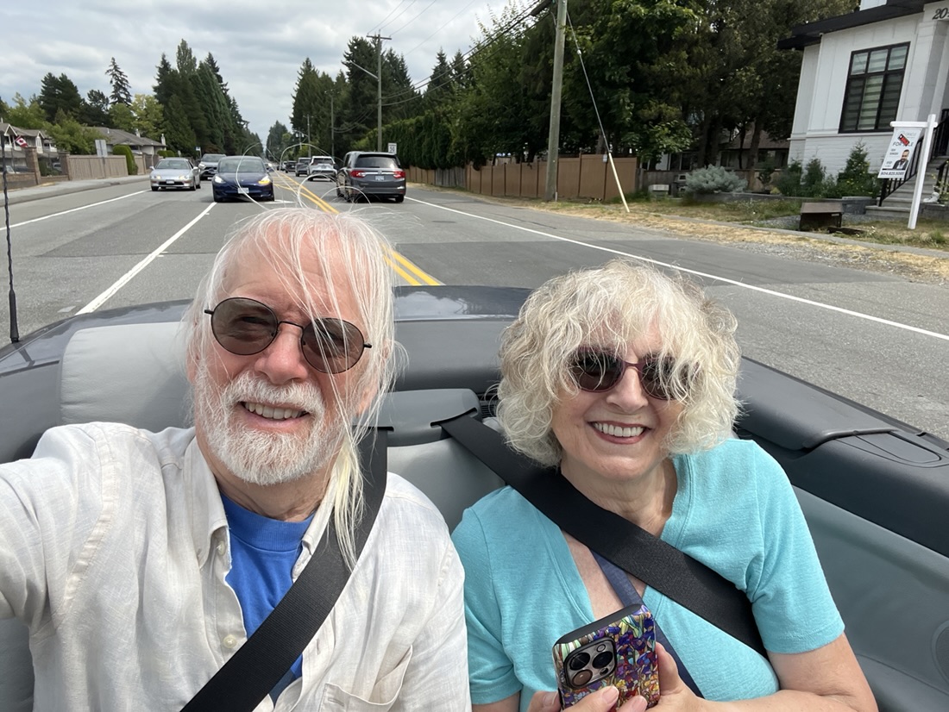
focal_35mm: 23
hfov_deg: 73.9
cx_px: 474
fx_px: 631
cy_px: 356
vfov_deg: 58.9
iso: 32
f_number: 2.2
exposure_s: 1/844
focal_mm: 2.71
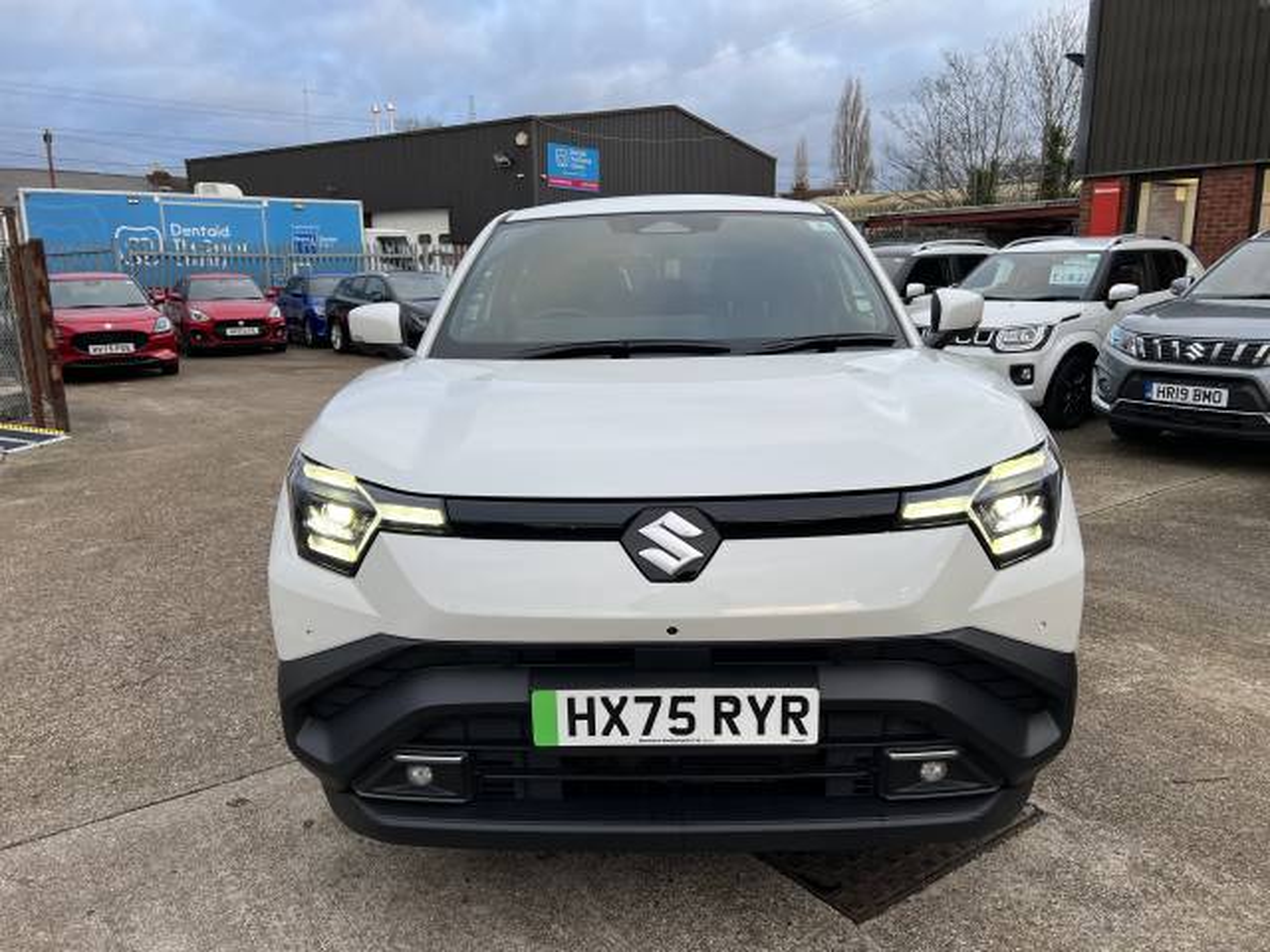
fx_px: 954
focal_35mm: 26
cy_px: 476
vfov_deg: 53.1
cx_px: 635
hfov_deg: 67.3
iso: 40
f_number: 1.5
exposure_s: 1/134
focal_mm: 5.7
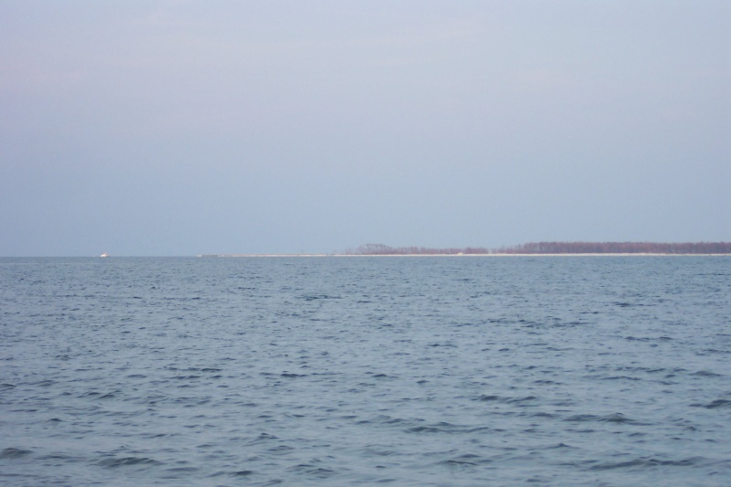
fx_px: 2314
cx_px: 366
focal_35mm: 114
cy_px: 244
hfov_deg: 18.0
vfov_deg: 12.0
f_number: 4.8
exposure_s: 1/180
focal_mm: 24
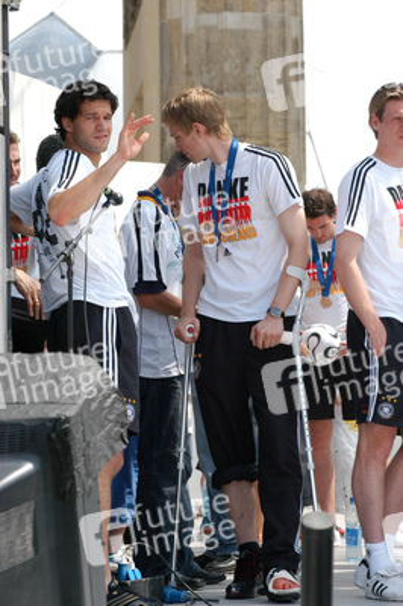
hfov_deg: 8.7
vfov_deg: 13.1
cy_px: 303
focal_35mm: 158
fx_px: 2649
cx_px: 202
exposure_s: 1/180
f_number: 9
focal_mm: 105
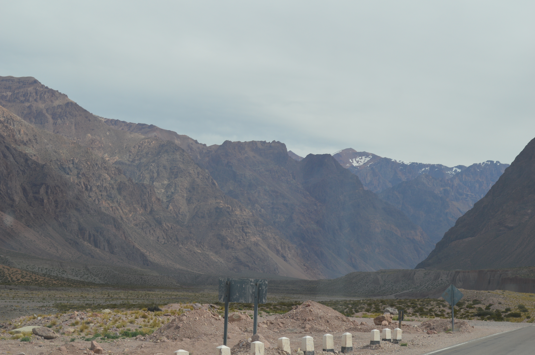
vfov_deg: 16.5
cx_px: 268
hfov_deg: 24.6
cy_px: 178
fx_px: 1225
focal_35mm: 82
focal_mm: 55
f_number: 8
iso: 100
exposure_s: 1/250
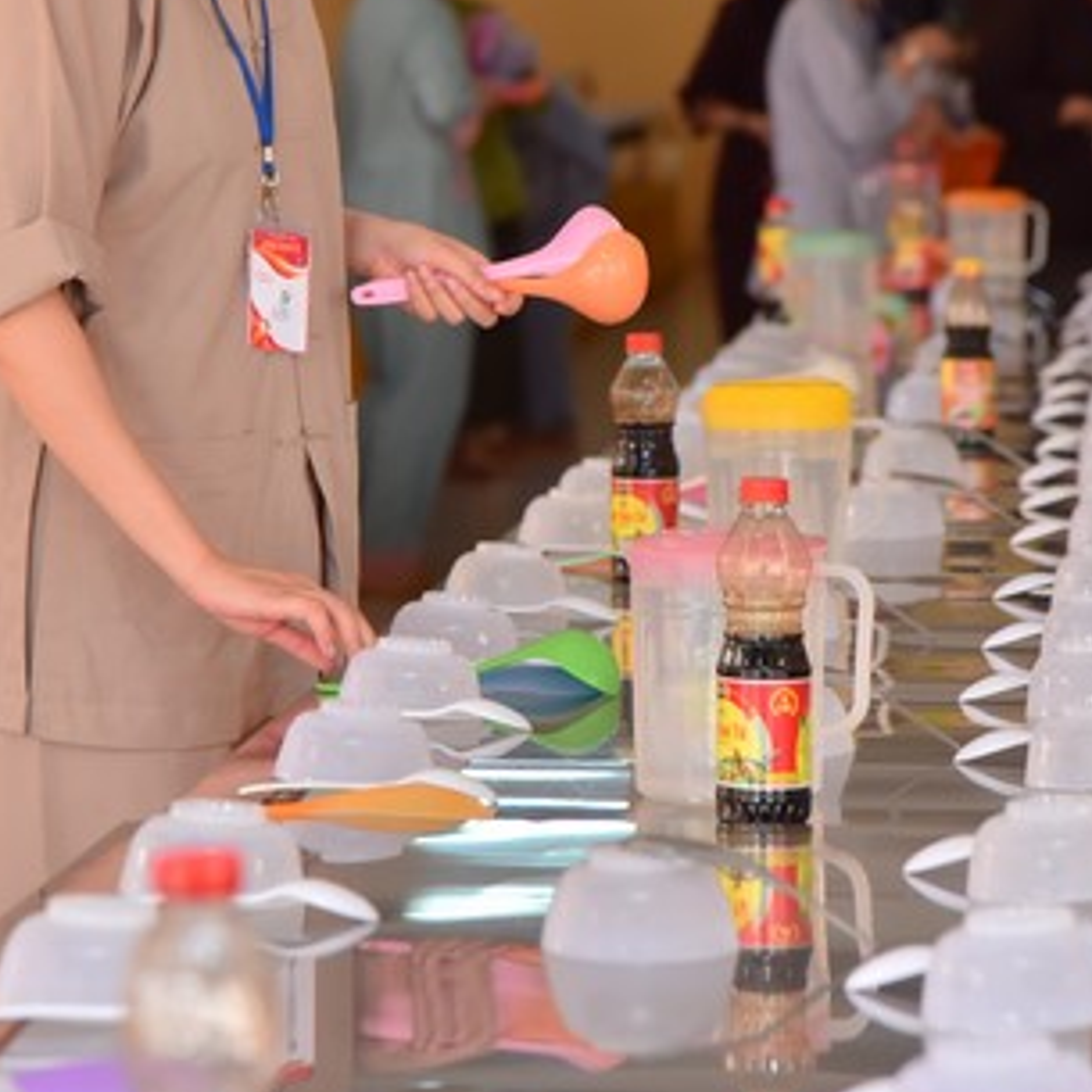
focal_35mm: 190
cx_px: 514
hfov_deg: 9.2
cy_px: 304
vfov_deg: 9.2
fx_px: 6781
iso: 800
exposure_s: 1/125
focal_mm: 105
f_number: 5
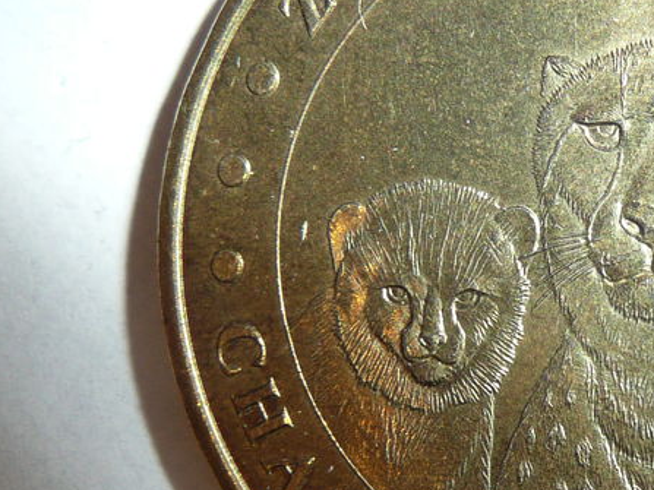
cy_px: 238
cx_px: 670
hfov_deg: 22.1
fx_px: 1605
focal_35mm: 85
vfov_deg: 17.4
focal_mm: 5.2
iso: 100
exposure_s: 1/30
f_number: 3.5
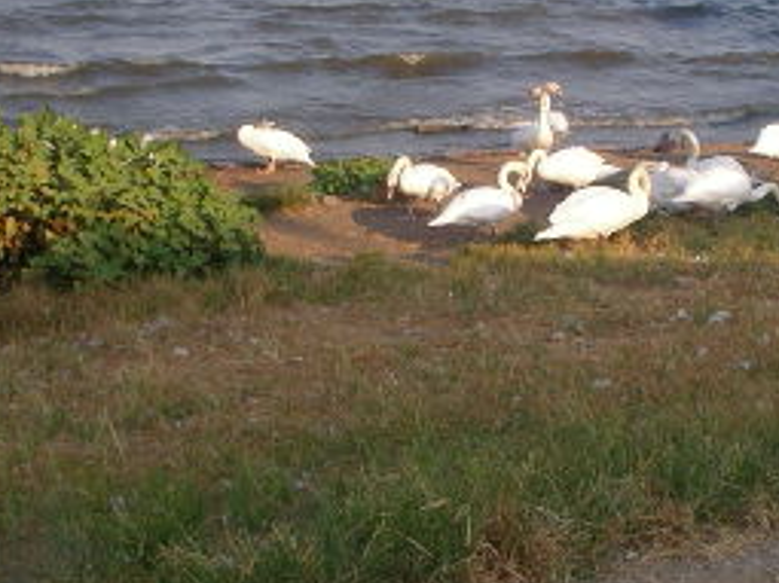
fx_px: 2092
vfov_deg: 15.6
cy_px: 27
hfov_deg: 20.7
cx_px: 693
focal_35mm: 93
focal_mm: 5.7
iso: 50
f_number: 2.8
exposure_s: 1/100
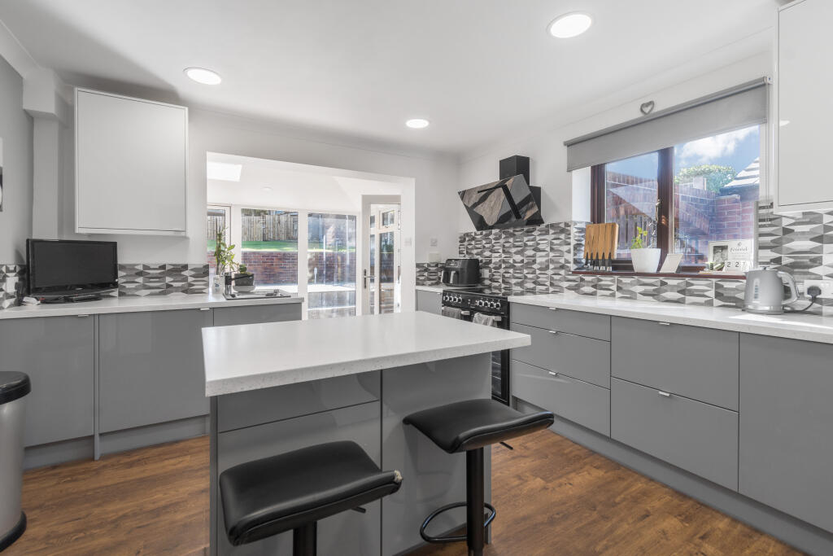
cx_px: 416
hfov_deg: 100.4
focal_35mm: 15
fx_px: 347
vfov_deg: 77.3
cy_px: 278
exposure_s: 1/8
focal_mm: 10
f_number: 8
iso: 100
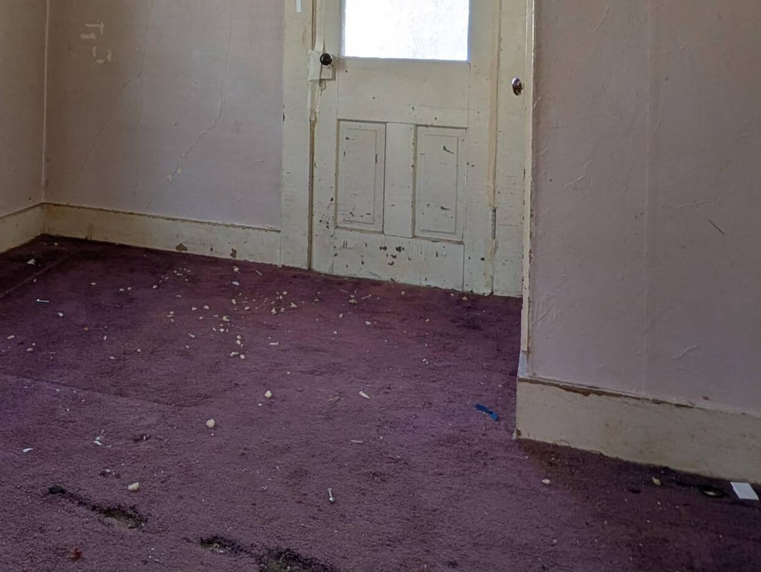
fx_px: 858
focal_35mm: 39
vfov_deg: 34.6
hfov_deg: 44.8
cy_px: 45
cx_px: 124
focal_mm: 2.35
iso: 61
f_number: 2.2
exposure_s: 1/213
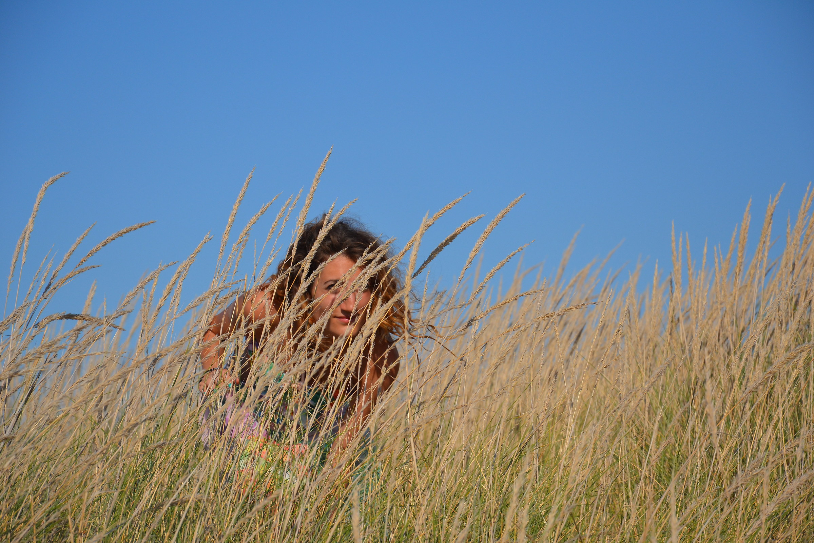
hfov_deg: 13.0
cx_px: 407
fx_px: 3561
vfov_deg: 8.7
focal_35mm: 158
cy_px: 272
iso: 320
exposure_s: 1/2000
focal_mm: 105
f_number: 7.1
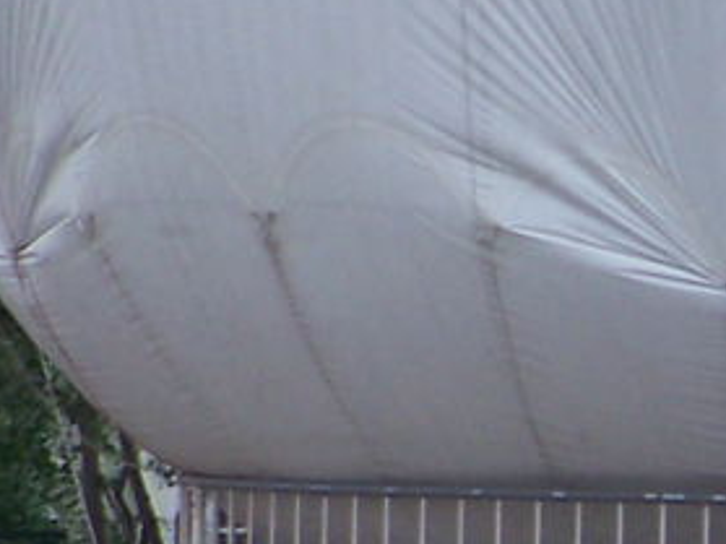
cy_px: 299
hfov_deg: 0.8
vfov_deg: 0.6
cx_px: 851
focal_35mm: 2475
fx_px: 51886
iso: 64
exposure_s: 1/100
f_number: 4.8
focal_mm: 70.2
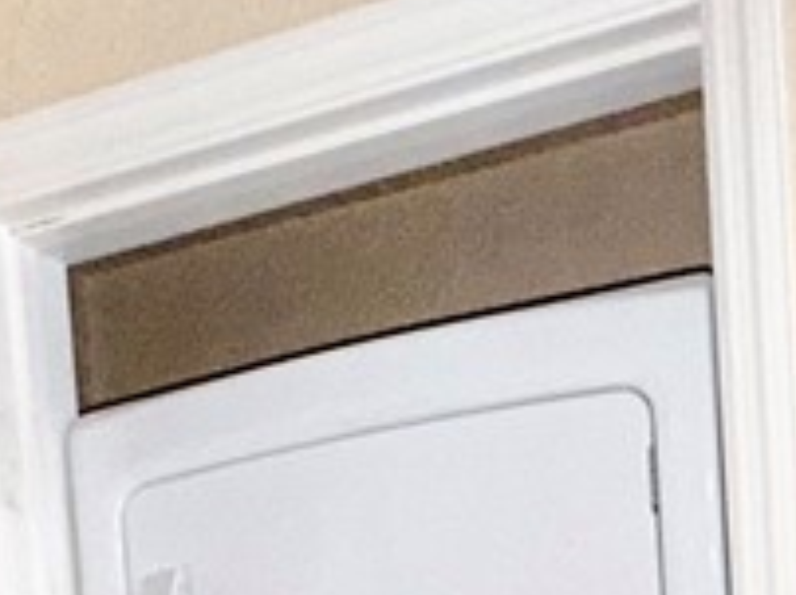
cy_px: 1131
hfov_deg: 26.8
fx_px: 1631
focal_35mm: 71
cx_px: 650
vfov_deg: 16.5
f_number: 2.2
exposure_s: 1/60
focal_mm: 2.22
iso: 200
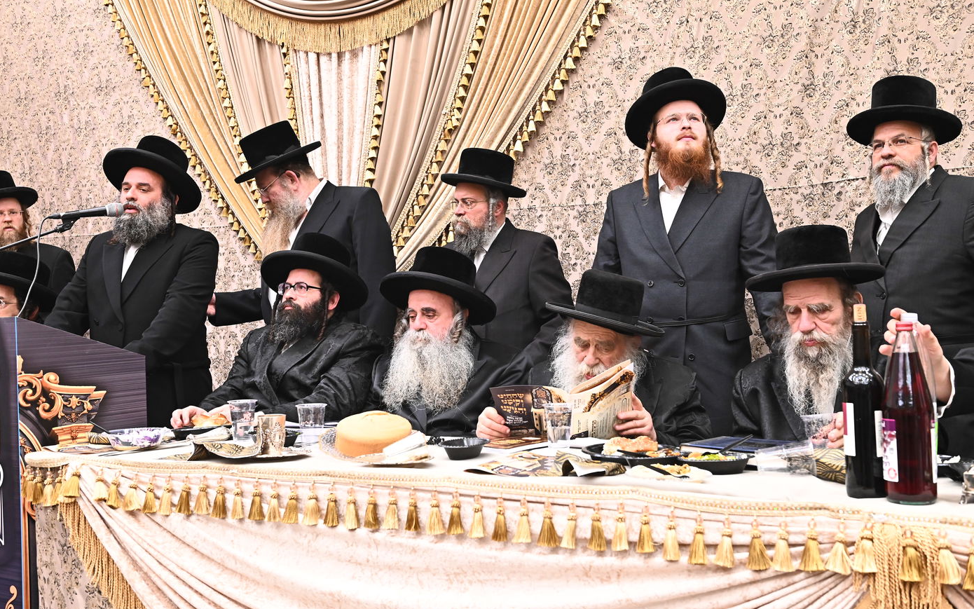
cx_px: 489
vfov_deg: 32.8
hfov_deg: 50.4
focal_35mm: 39
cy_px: 289
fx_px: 1035
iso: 3200
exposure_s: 1/160
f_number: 5.6
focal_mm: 38
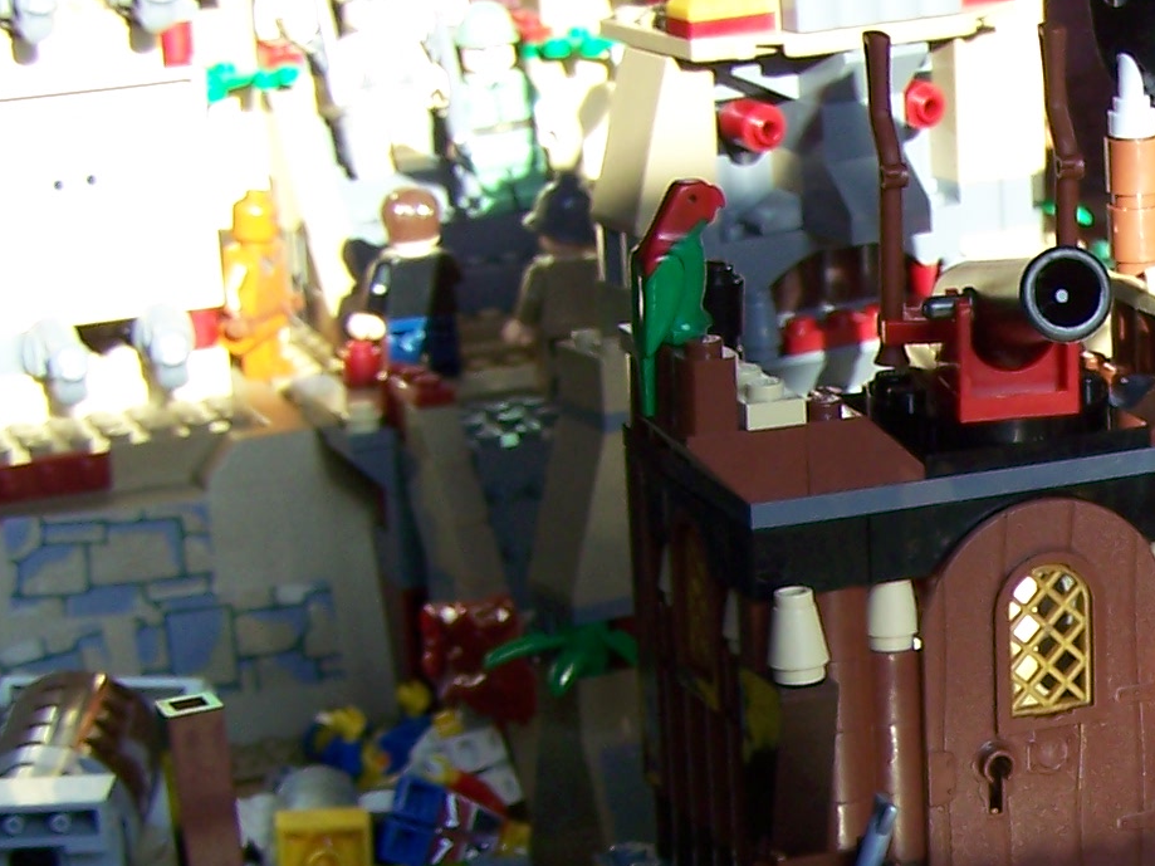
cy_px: 813
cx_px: 1439
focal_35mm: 127
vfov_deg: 11.6
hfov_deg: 14.9
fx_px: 4237
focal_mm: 6.3
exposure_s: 1/125
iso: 64
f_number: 2.8
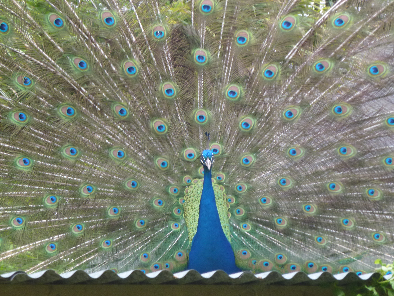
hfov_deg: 8.5
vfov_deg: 6.4
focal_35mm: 232
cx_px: 197
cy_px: 148
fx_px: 2641
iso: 250
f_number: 5.6
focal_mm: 41.5
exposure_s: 1/100
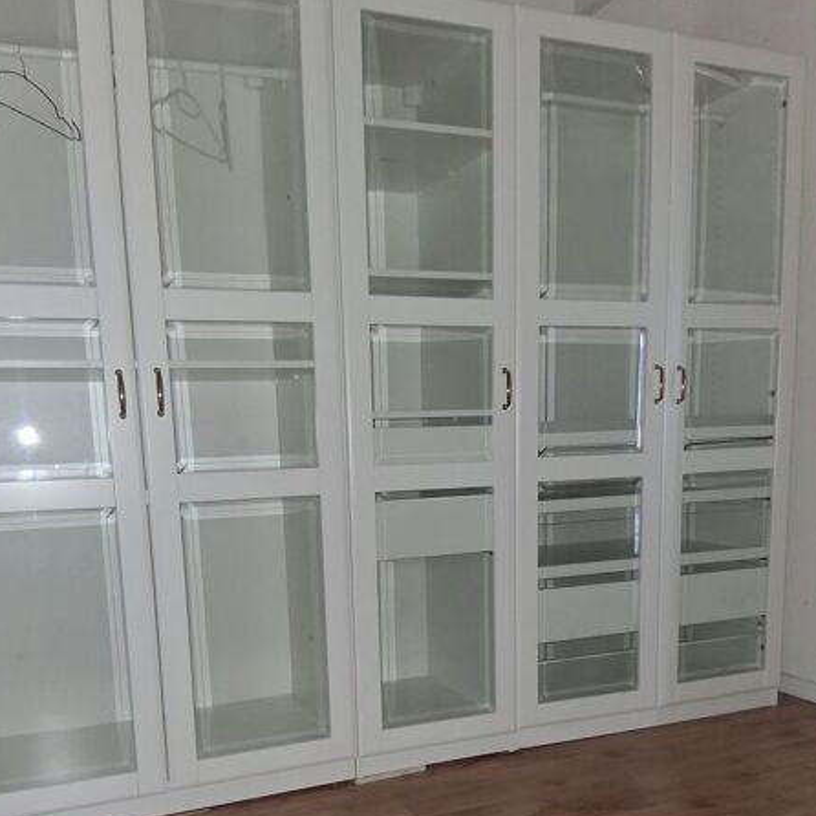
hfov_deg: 49.7
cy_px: 578
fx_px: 880
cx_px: 390
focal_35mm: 33
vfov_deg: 48.4
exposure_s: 1/33
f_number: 1.8
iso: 400
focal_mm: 3.98
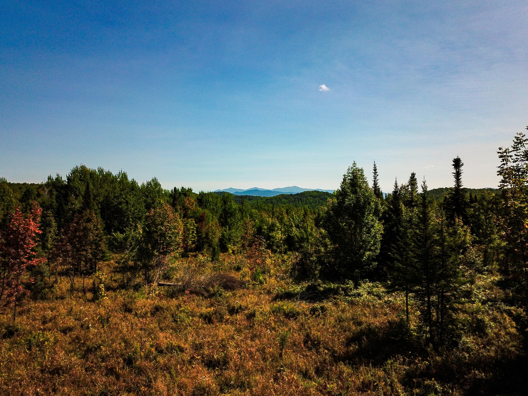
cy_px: 194
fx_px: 412
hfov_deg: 65.3
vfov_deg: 51.4
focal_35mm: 27
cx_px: 267
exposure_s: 1/3000
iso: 100
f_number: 2.2
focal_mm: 4.73
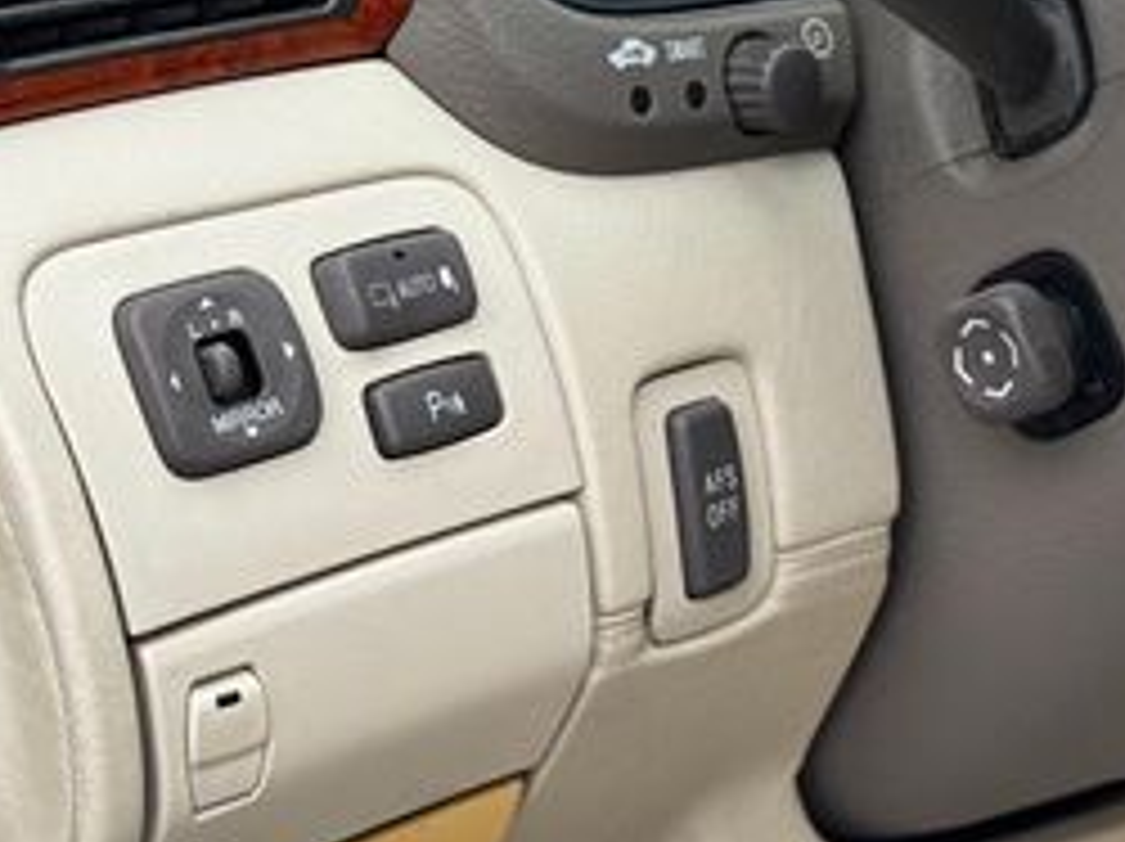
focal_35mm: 123
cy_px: -54
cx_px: 706
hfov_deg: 16.0
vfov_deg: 11.9
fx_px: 3994
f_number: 1.78
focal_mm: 6.76
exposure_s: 1/604
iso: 64
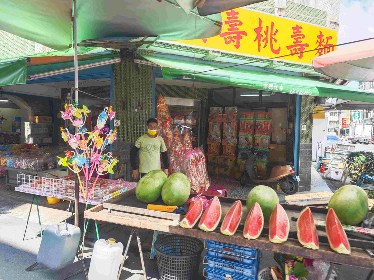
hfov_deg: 73.9
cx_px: 187
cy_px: 140
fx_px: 248
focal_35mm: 23
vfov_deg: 58.9
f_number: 2
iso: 64
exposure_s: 1/121
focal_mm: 8.72
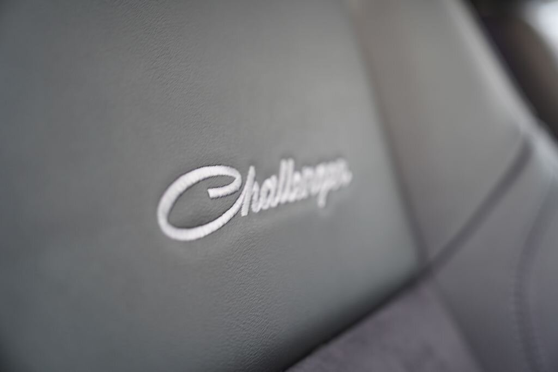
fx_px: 620
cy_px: 186
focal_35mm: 40
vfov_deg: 33.4
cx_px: 279
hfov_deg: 48.5
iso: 400
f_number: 2.8
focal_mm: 40
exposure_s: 1/40
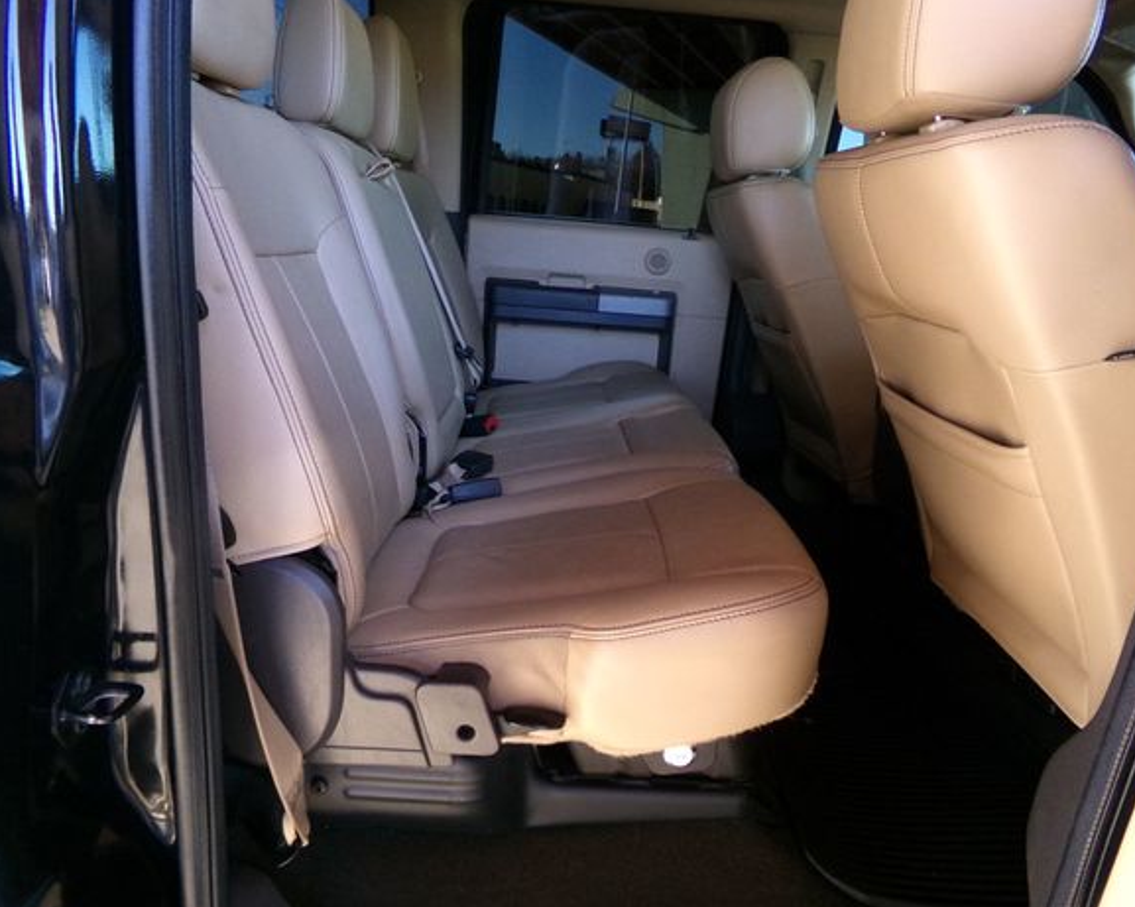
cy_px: 466
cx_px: 586
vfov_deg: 54.9
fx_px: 873
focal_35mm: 26
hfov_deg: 66.0
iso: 534
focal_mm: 4.3
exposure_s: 1/60
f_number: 3.7
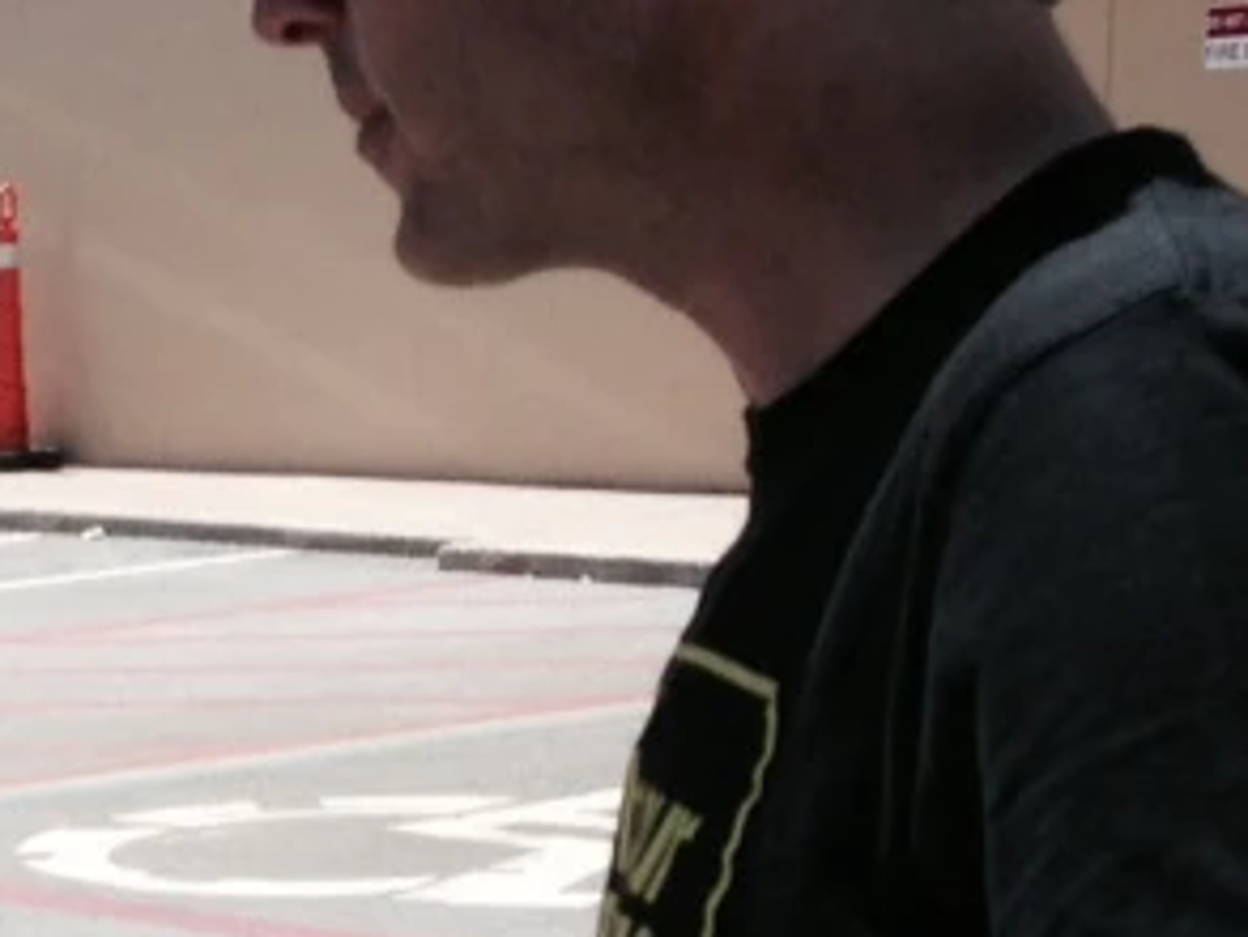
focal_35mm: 144
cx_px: -737
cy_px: 1154
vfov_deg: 10.1
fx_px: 5194
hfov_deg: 12.8
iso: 50
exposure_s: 1/1205
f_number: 2.4
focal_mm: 4.12
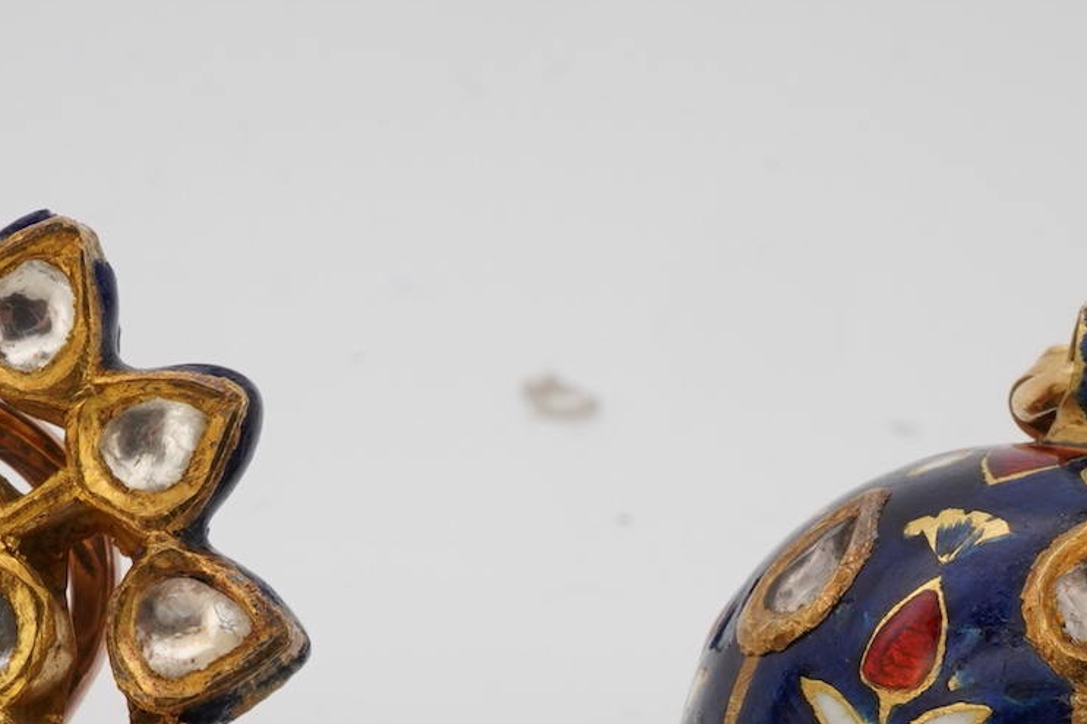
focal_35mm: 109
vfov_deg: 12.3
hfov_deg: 18.8
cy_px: 845
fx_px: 3290
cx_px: 535
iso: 400
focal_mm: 30
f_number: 22
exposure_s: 1/125
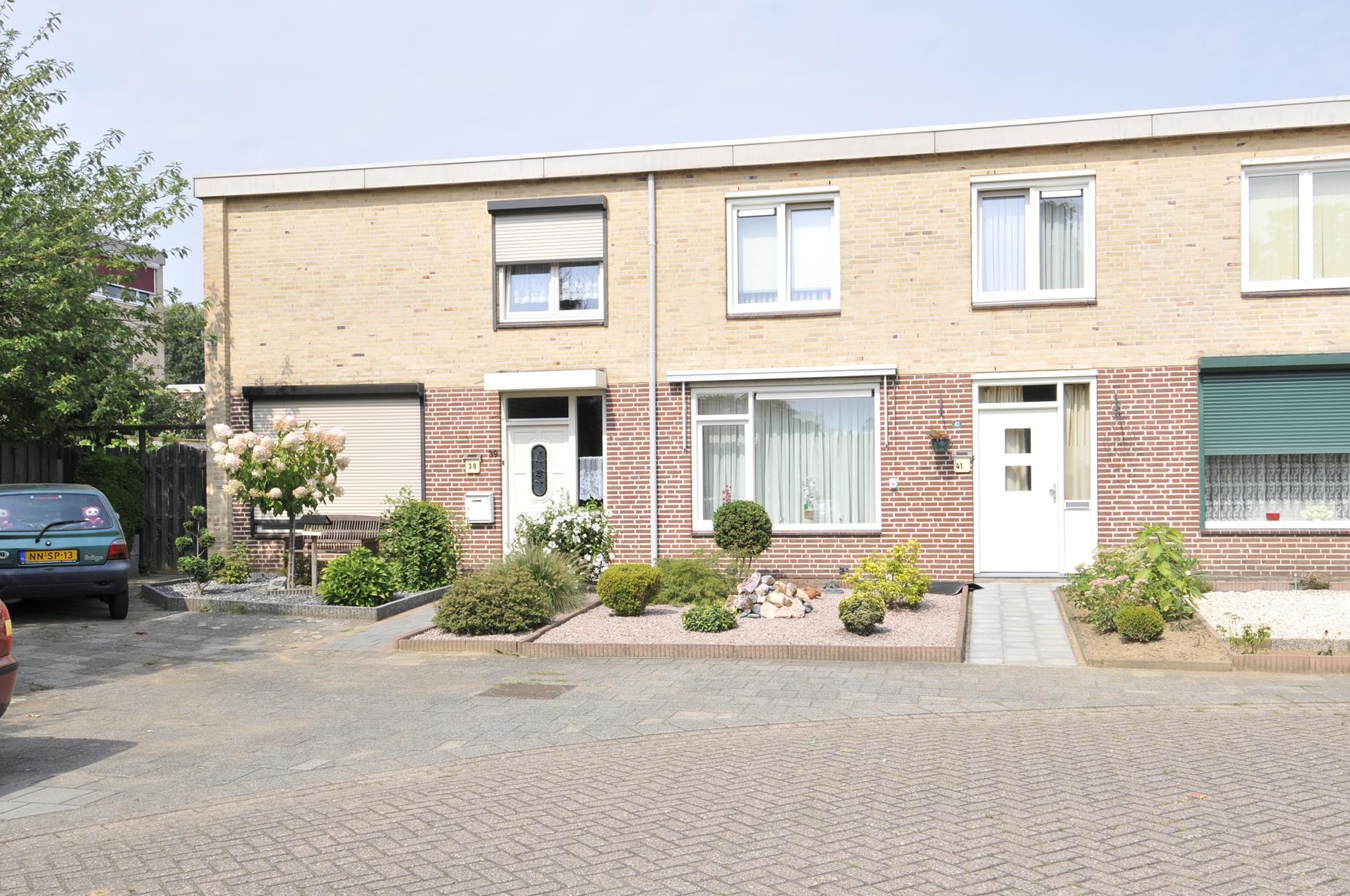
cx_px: 720
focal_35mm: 33
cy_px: 477
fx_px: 1236
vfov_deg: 39.8
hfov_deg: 57.2
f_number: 9
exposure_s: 1/320
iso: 200
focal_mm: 20
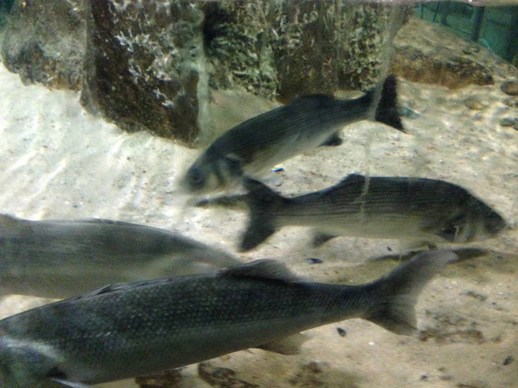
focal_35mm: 33
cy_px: 194
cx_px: 259
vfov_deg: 42.9
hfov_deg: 55.4
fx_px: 494
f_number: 2.4
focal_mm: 4.12
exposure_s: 1/15
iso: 800
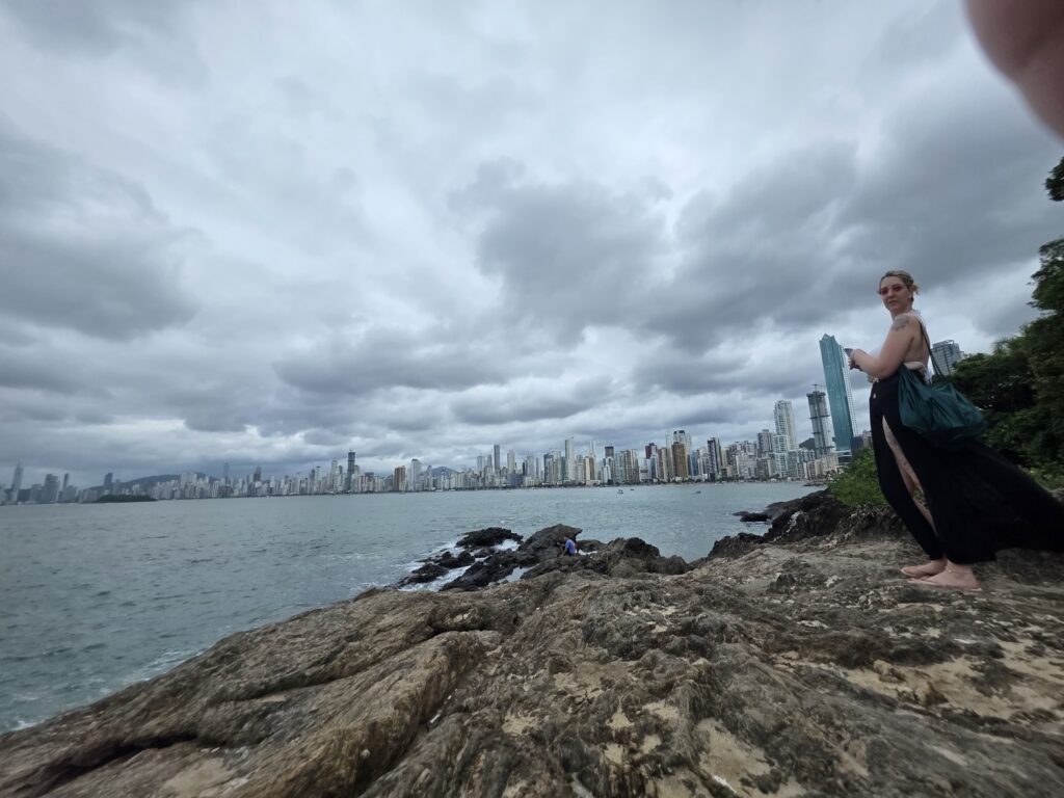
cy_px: 399
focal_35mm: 13
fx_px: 400
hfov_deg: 106.2
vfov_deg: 89.9
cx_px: 532
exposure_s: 1/4628
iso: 40
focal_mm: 2.2
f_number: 1.9
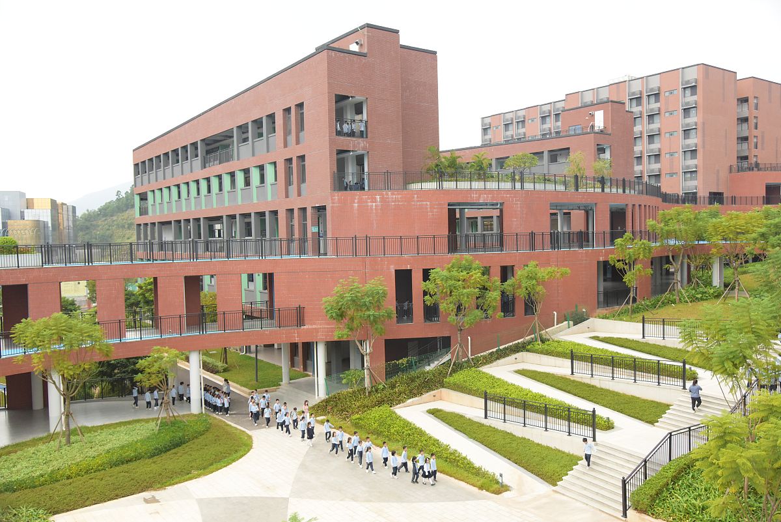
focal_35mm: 30
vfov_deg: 43.6
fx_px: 651
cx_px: 390
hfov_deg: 61.9
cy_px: 261
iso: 2500
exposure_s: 1/640
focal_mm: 30
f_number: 4.5
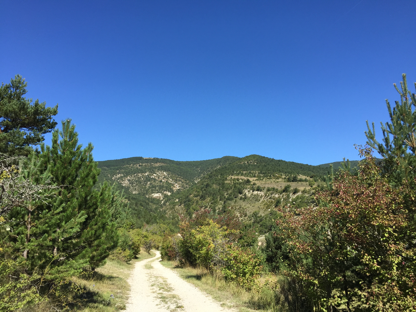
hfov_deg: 61.7
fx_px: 349
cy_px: 156
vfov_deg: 48.2
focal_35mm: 29
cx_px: 208
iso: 32
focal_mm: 4.15
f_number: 2.2
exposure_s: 1/1412
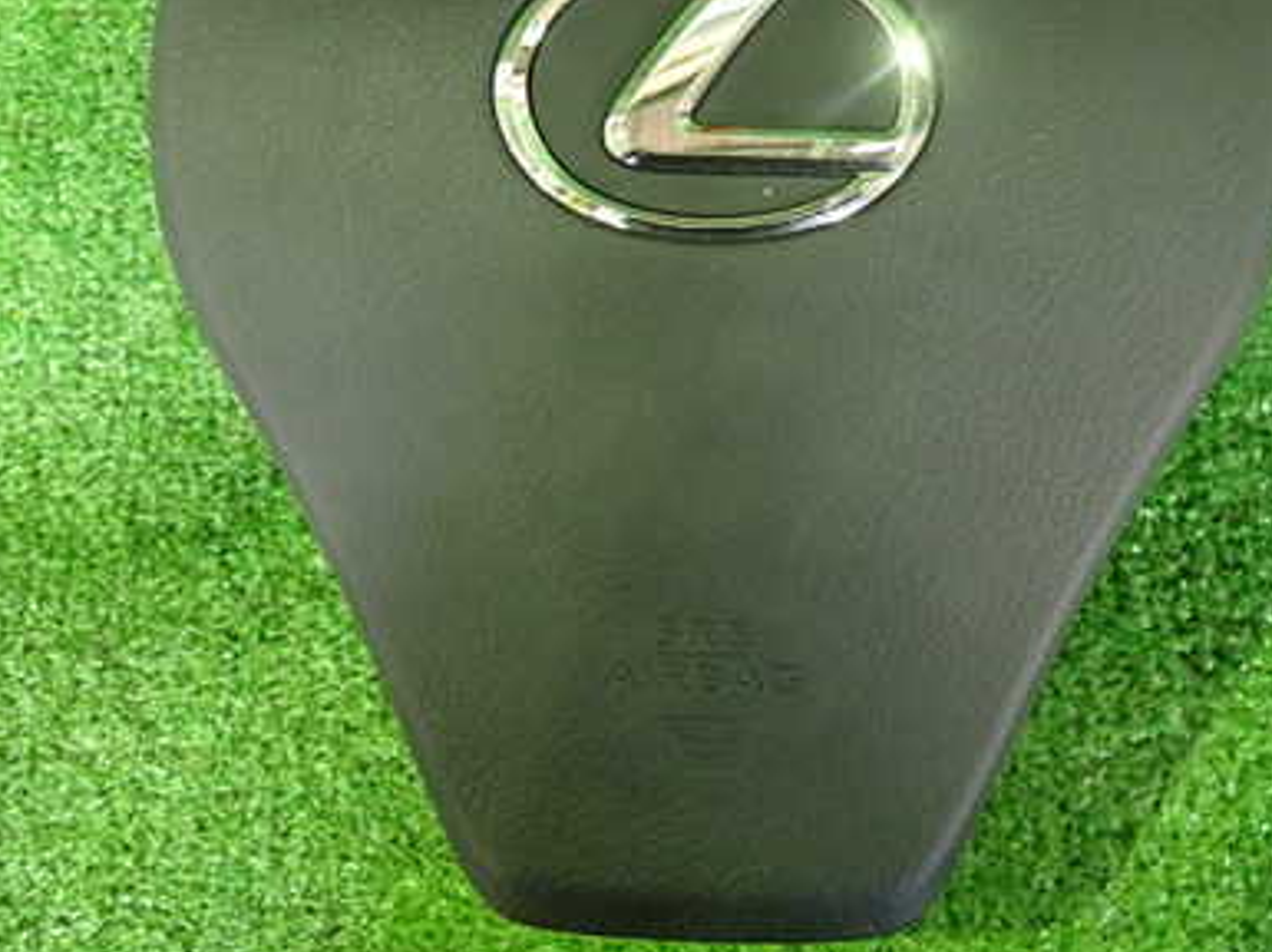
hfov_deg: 47.8
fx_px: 1432
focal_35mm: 39
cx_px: 697
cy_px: 314
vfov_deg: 36.4
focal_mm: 4.5
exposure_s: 1/30
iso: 640
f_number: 2
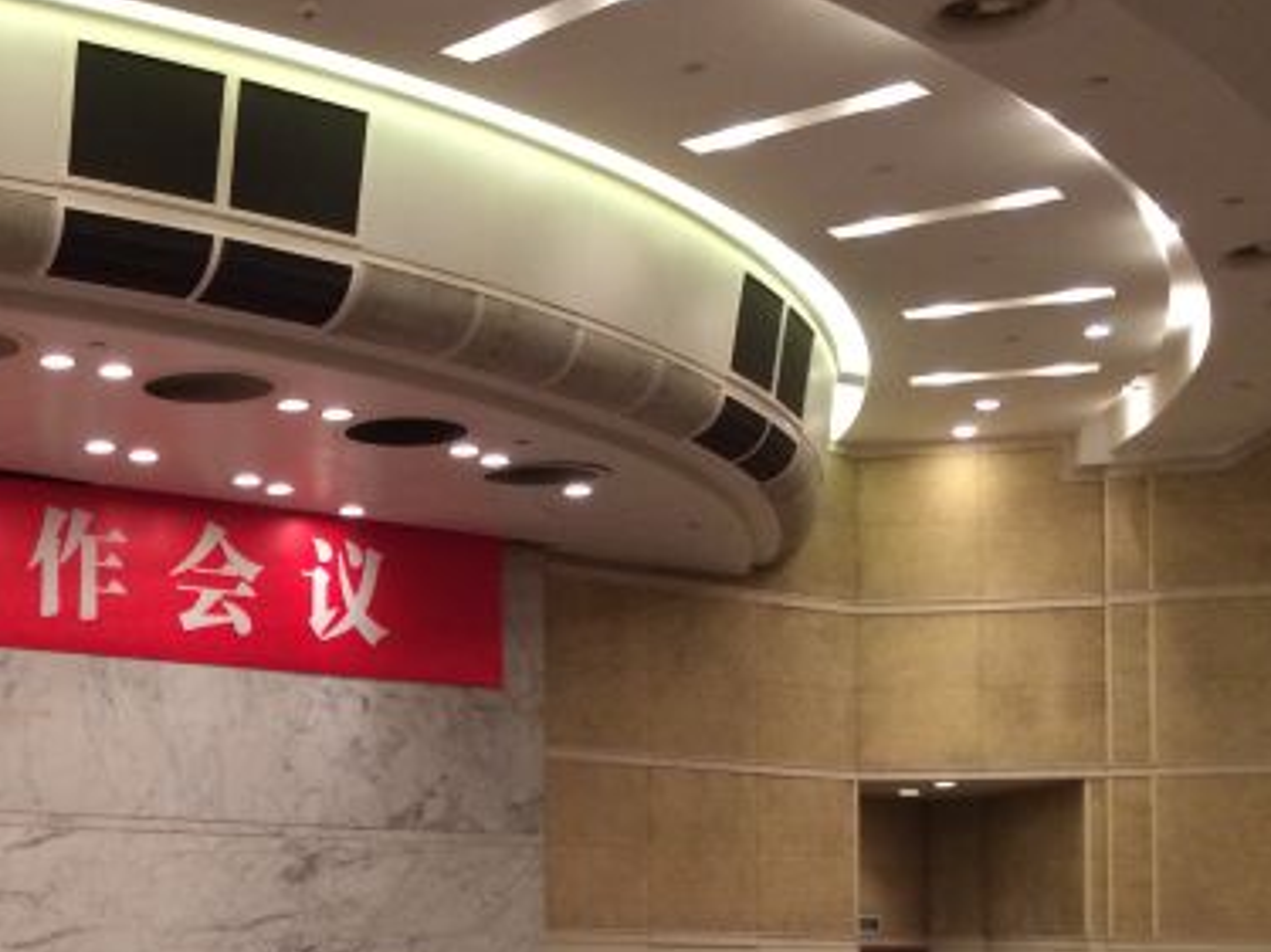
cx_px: 105
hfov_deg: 29.0
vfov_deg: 22.5
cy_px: 820
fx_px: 2349
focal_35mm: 64
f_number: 2.2
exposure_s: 1/30
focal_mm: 4.12
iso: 250
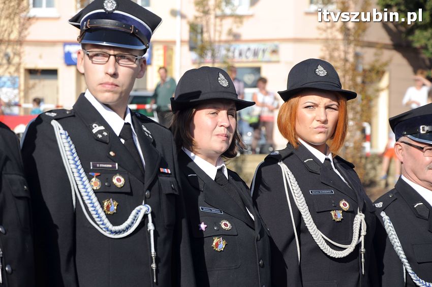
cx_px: 216
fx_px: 1888
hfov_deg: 13.1
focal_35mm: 158
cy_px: 144
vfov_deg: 8.7
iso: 400
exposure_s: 1/1000
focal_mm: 105
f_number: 8
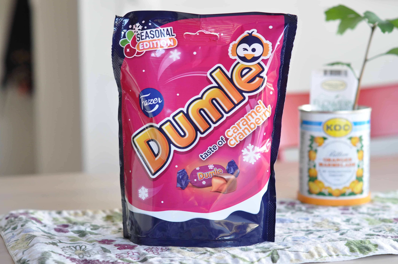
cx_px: 201
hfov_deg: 26.7
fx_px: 839
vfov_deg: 17.9
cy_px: 131
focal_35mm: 76
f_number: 4
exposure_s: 1/60
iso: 560
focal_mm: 50
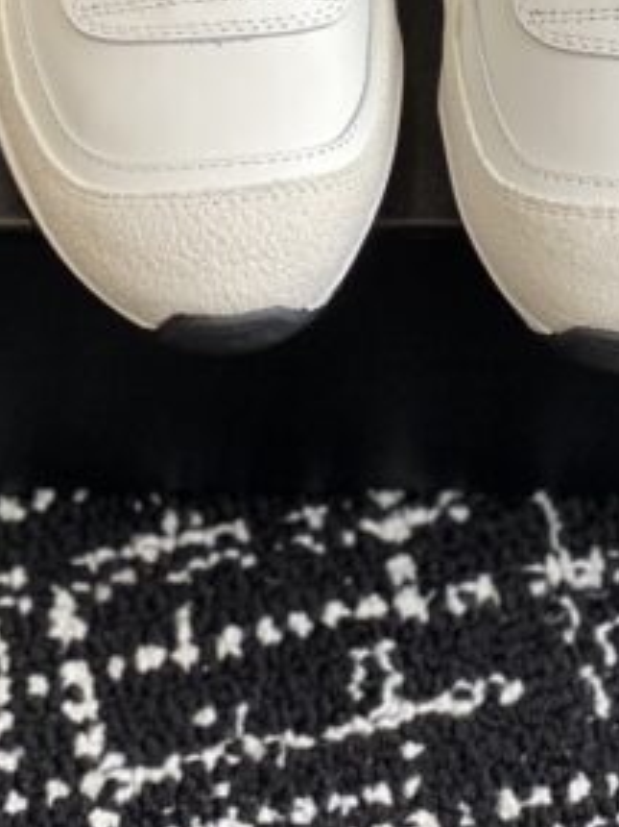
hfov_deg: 10.2
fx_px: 3460
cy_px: -291
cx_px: 394
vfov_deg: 13.1
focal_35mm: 145
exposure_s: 1/178
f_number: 2
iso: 20
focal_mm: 6
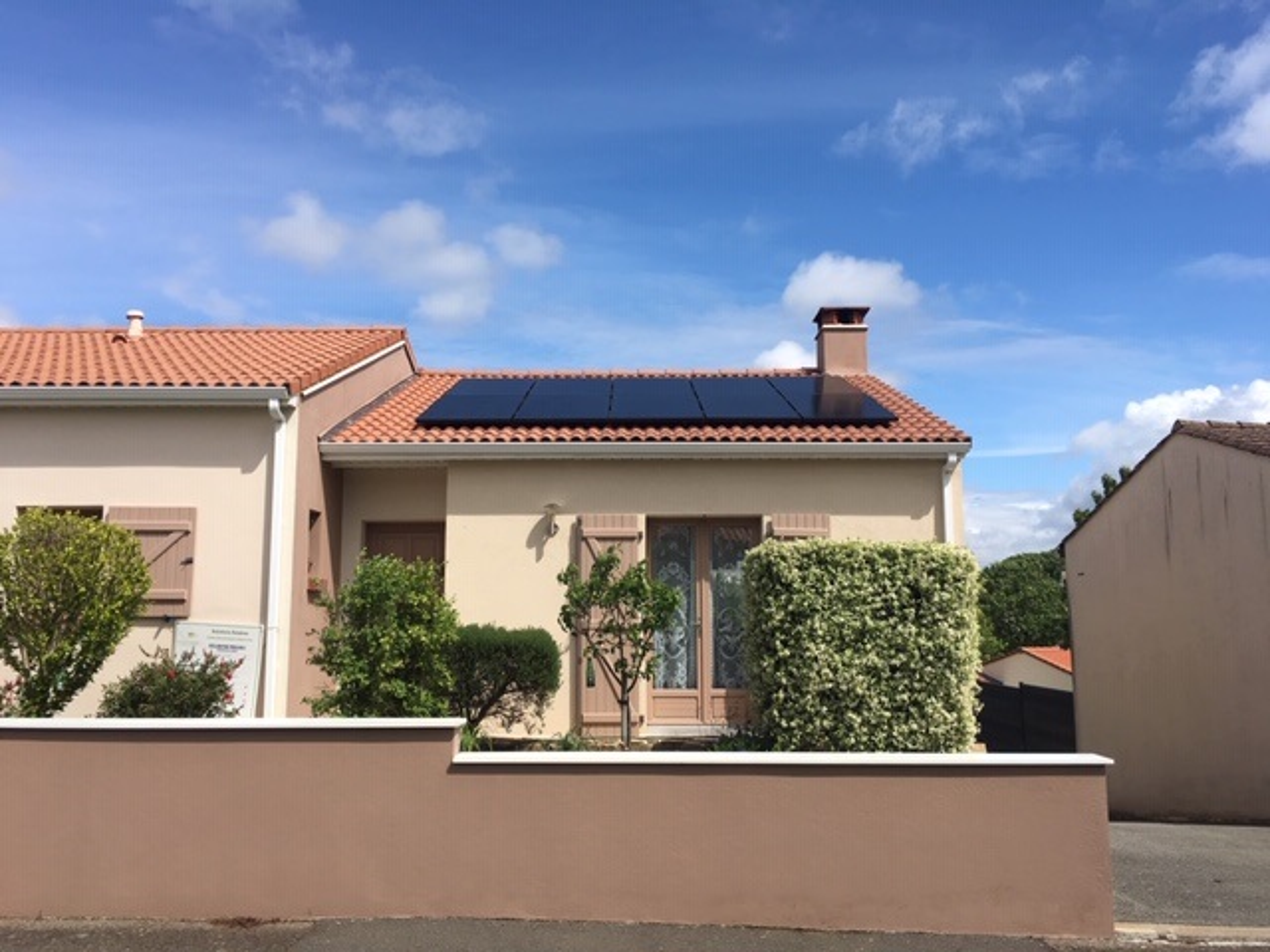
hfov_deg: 61.7
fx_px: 1064
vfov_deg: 48.2
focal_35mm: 29
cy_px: 476
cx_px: 635
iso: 25
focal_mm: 4.15
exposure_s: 1/2137
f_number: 2.2
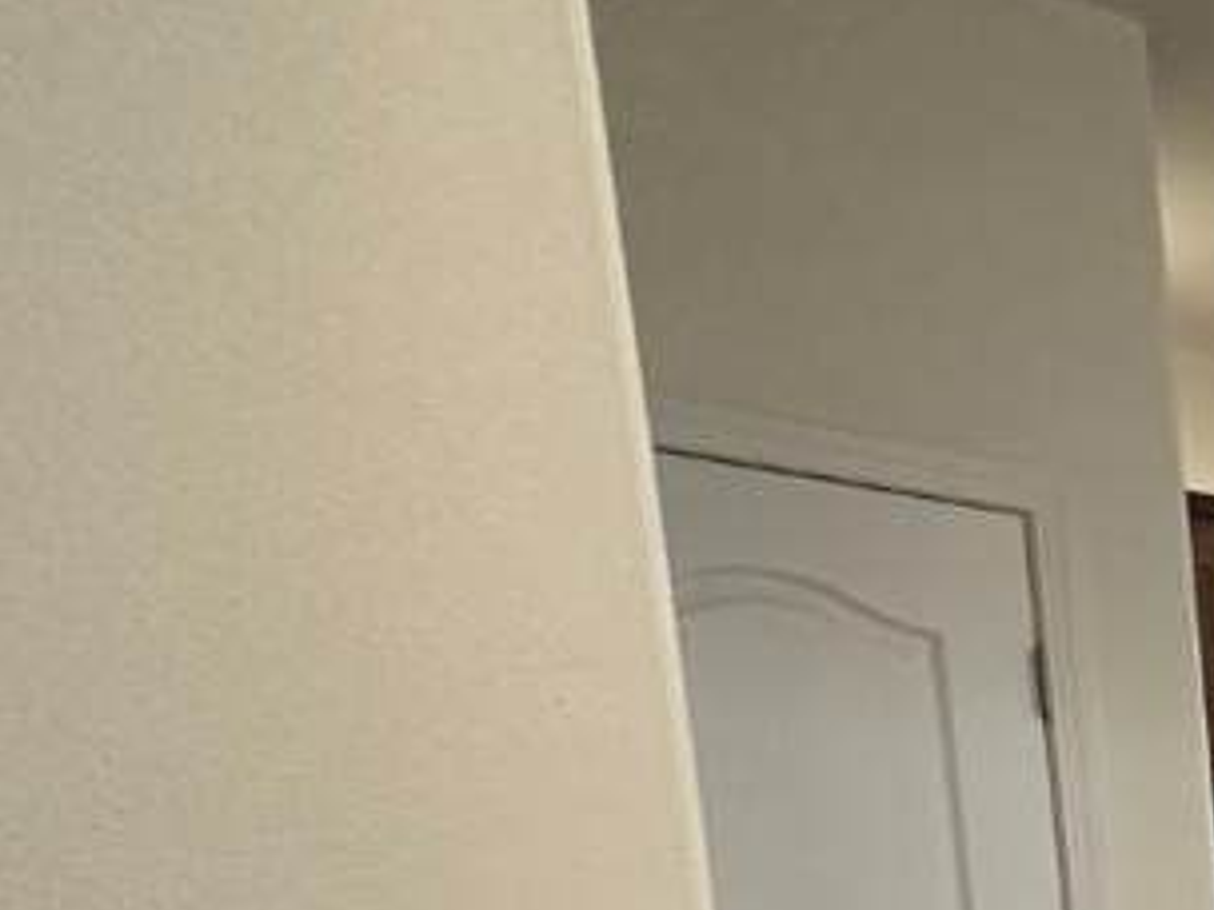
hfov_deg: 19.2
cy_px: 1421
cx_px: 2424
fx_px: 2069
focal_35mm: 59
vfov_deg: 20.6
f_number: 2.2
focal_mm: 2.22
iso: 250
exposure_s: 1/120
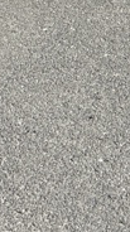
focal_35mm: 158
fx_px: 972
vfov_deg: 12.4
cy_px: -189
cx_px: 173
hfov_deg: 7.6
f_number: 1.64
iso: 20
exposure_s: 1/1312
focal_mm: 4.2
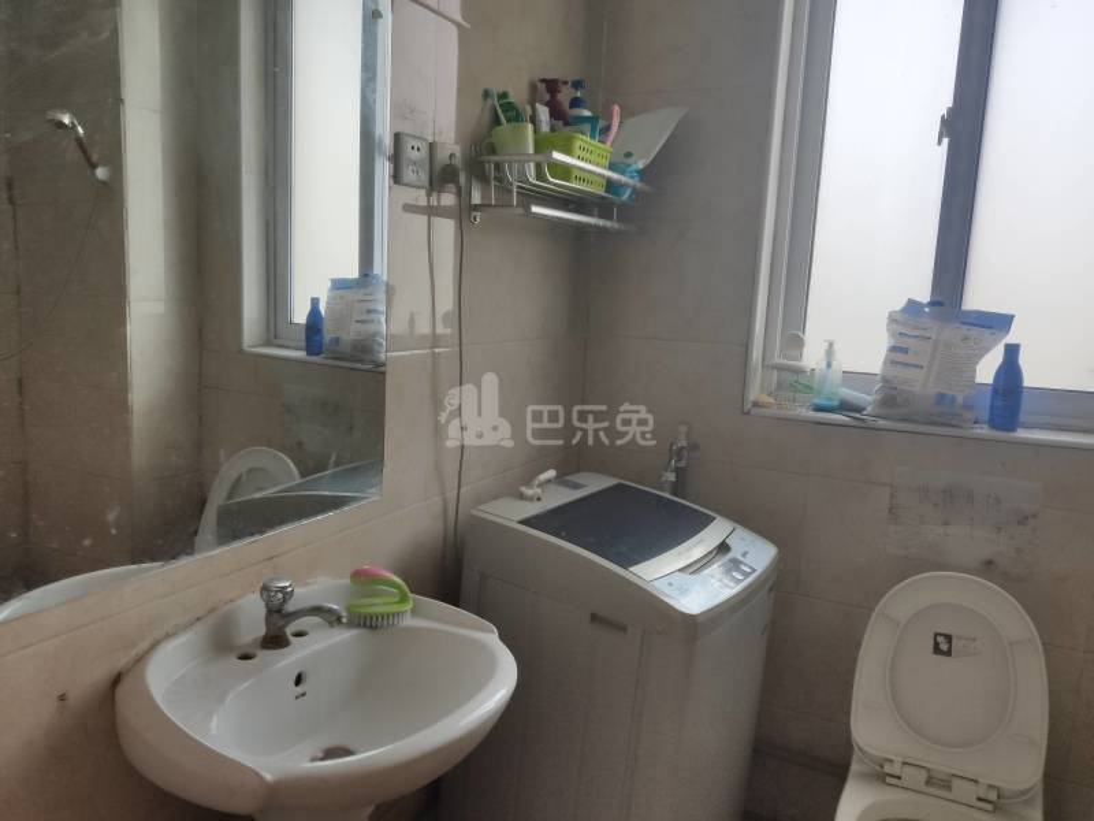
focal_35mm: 27
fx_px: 853
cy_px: 410
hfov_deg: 65.3
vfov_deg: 51.4
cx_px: 547
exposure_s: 1/342
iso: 112
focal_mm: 4.75
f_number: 1.75
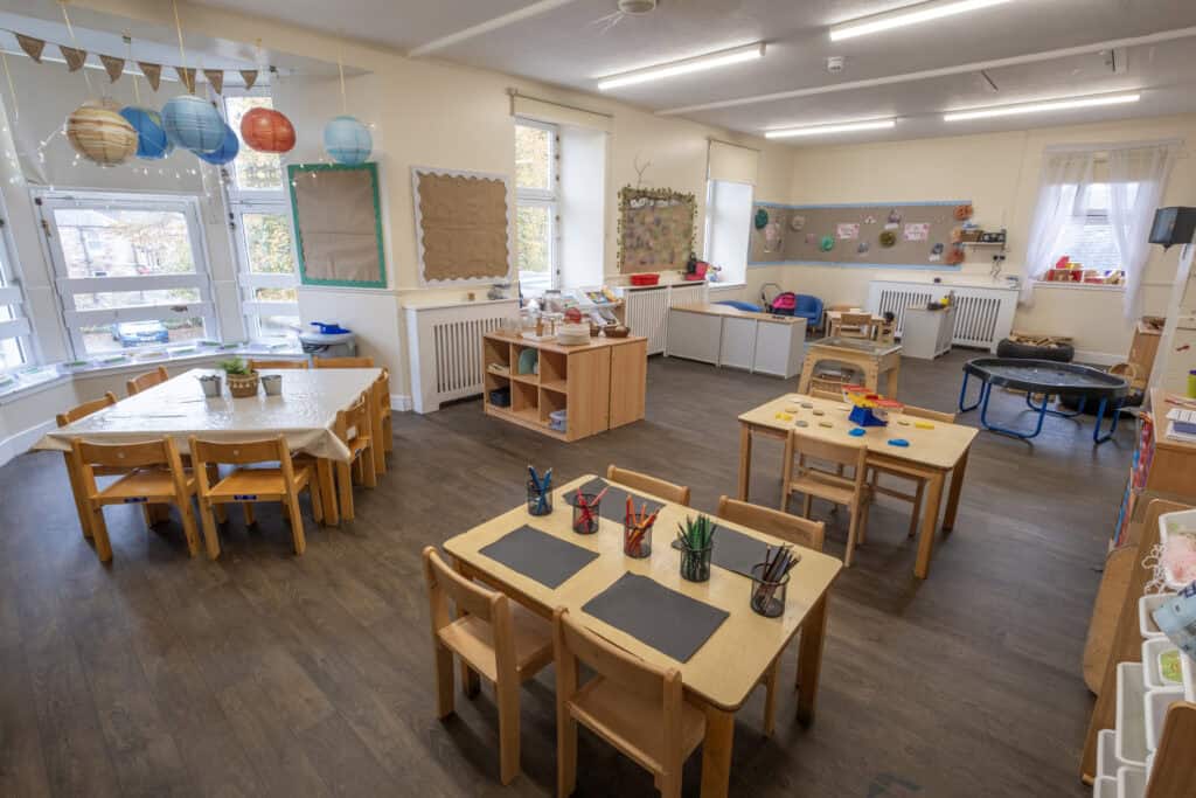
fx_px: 565
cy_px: 399
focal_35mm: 17
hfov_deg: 93.3
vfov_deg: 70.5
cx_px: 598
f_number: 10
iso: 125
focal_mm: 11
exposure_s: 1/2.5
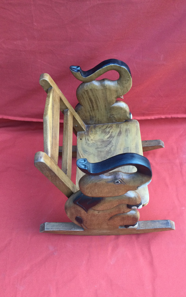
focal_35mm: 33
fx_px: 268
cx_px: 102
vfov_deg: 58.1
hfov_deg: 38.3
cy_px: 149
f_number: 2.4
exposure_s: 1/33
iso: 50
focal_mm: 3.3
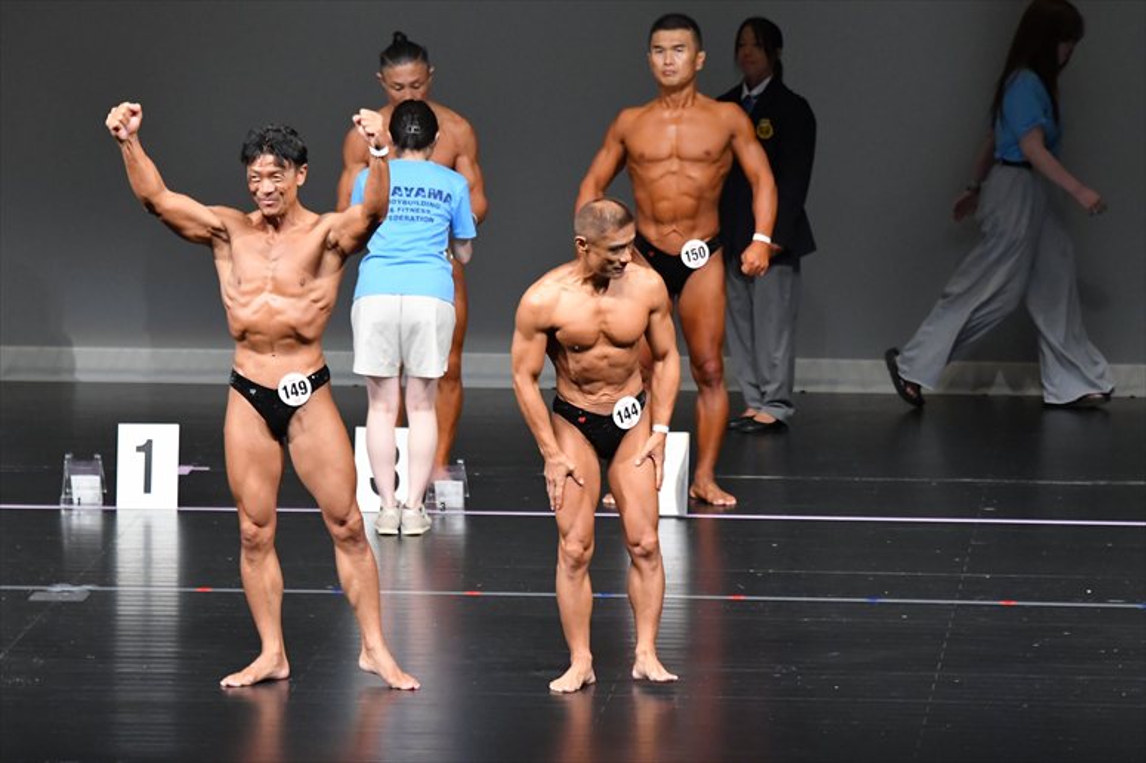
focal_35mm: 270
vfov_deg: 5.1
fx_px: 8591
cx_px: 573
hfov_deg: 7.6
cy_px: 382
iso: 5000
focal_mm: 180
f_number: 5.6
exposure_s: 1/400
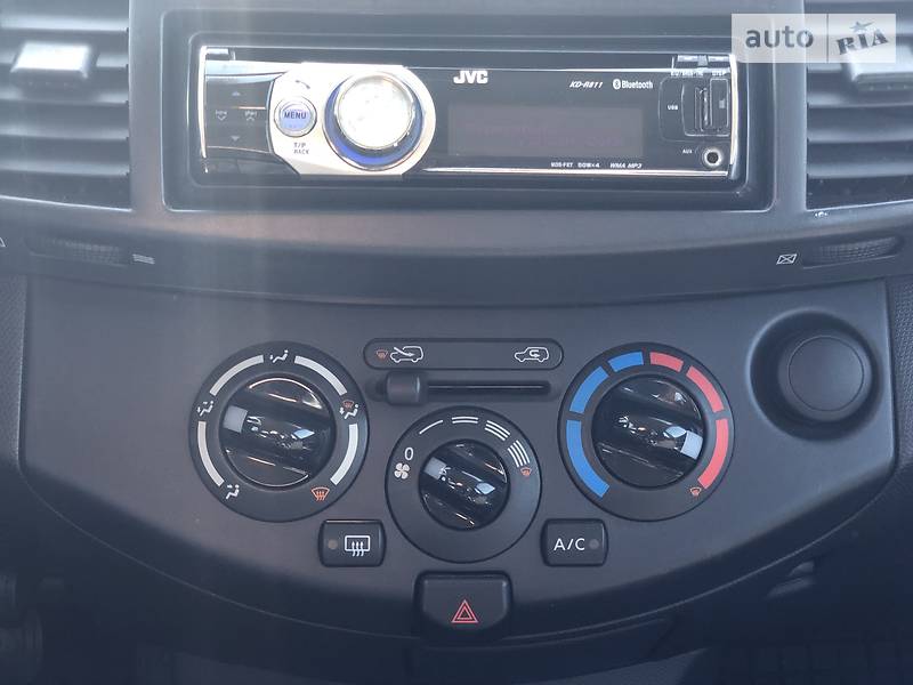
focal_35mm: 52
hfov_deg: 36.8
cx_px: 456
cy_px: 342
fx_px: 1372
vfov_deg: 28.0
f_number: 2.4
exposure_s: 1/60
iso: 64
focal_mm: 6
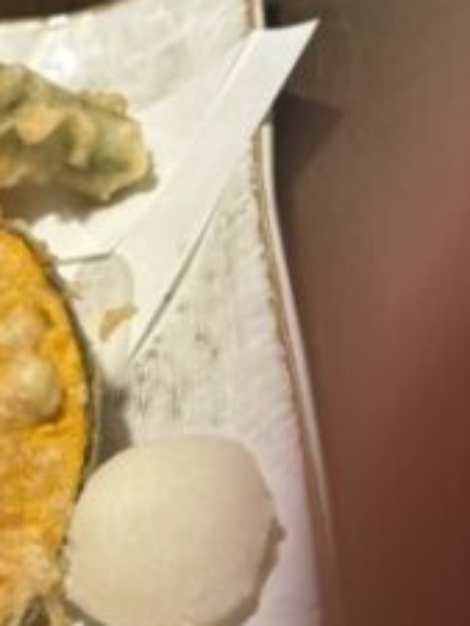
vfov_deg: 26.3
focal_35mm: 74
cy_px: 278
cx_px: -50
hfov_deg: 19.1
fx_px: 1338
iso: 320
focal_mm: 5.96
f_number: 1.6
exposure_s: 1/60
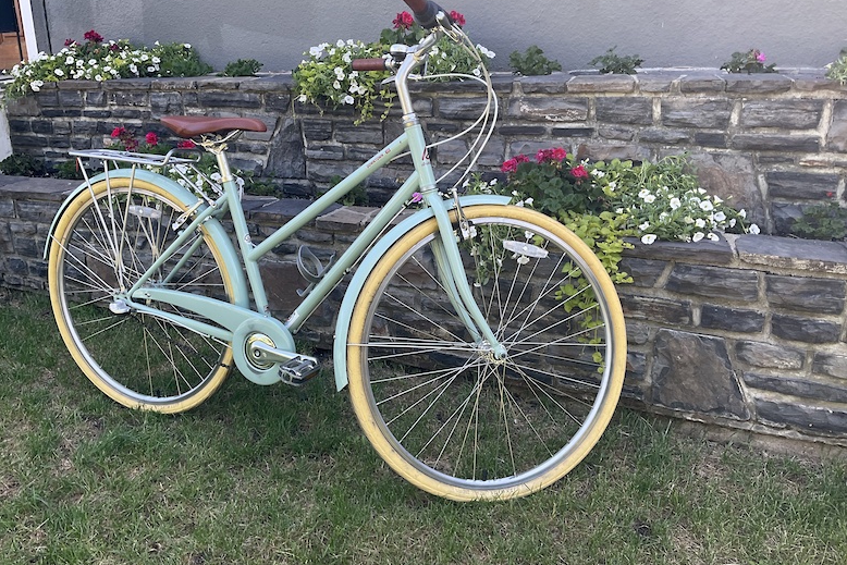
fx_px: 729
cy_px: 258
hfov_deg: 60.3
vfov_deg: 42.3
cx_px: 414
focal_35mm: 31
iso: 20
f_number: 1.8
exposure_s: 1/122
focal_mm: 3
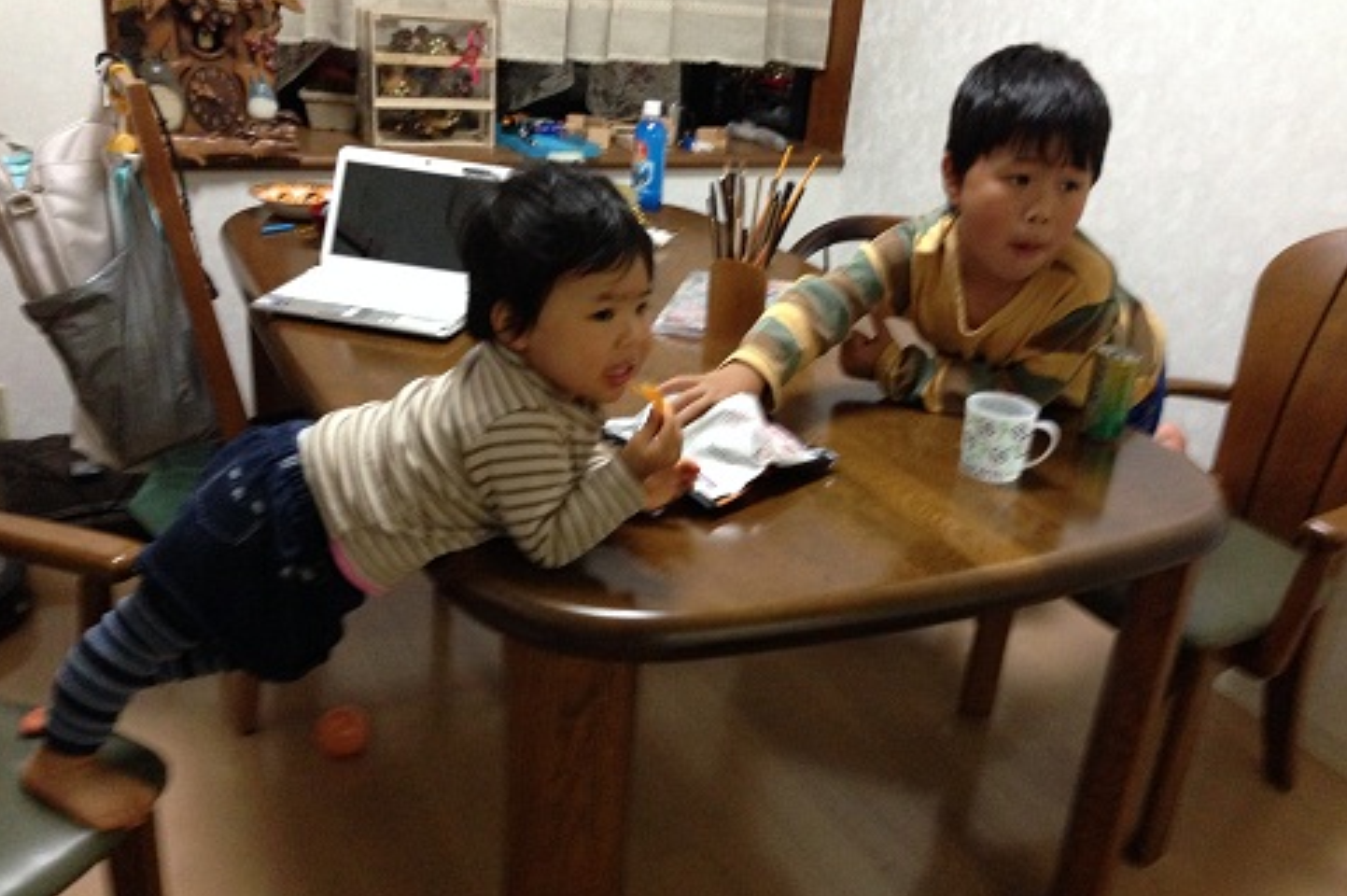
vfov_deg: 37.8
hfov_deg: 54.5
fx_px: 1309
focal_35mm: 35
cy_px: 487
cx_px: 678
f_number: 2.4
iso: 400
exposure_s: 1/20
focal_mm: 4.12
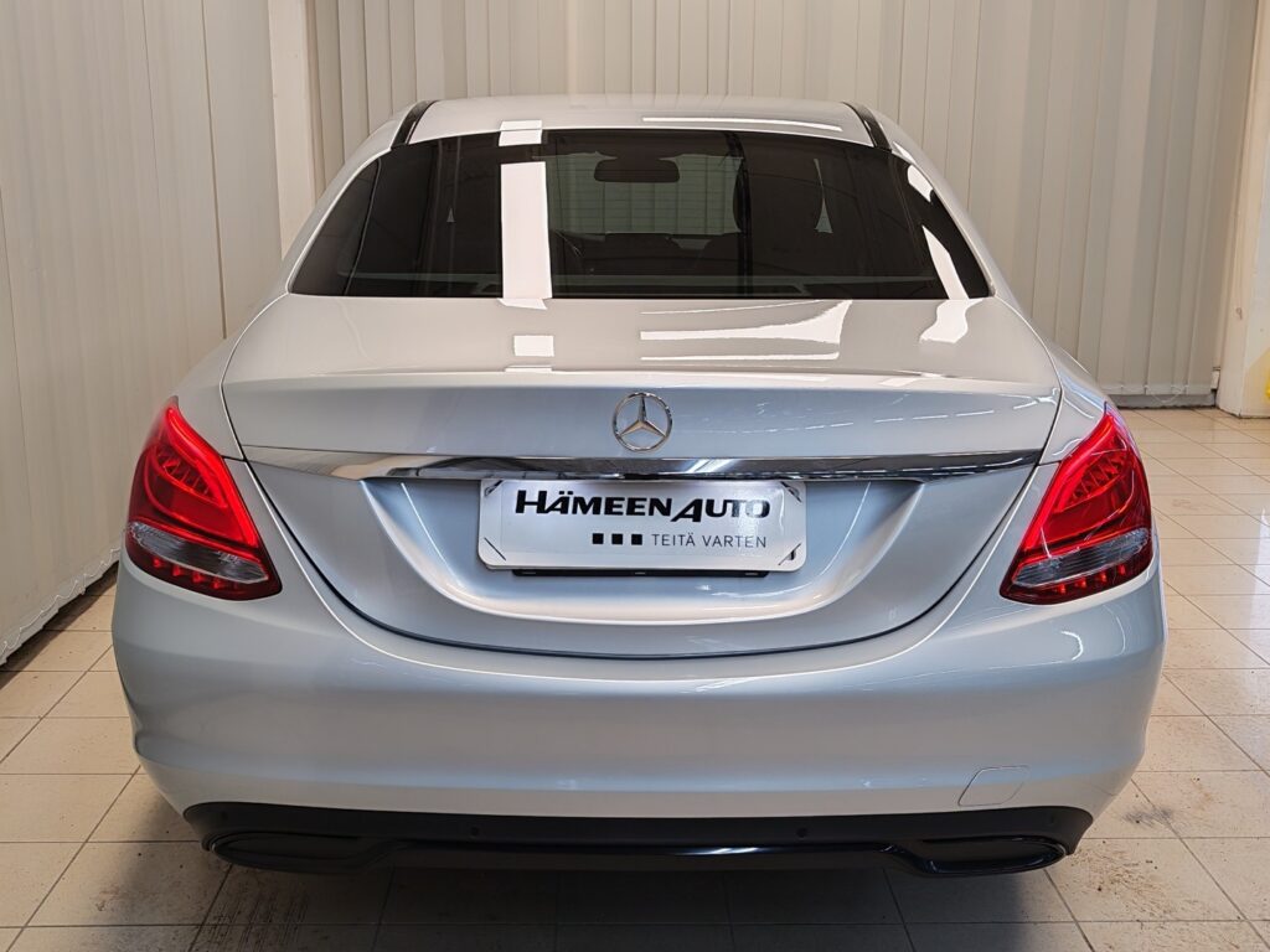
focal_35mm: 39
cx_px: 635
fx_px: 1431
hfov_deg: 47.9
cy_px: 476
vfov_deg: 36.8
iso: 64
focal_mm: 5.4
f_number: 1.6
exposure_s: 1/100
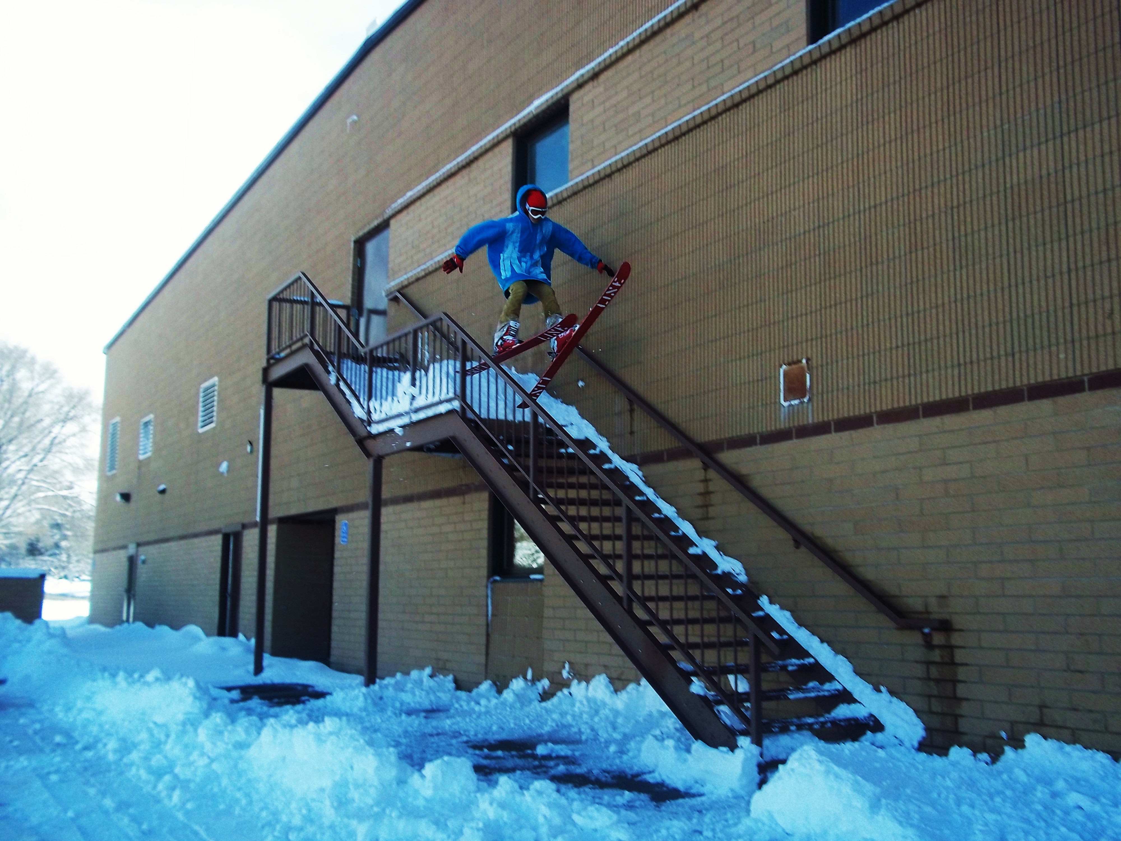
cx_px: 560
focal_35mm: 36
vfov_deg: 39.7
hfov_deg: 51.4
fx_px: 1166
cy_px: 420
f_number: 8
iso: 80
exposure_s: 1/160
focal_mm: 6.5
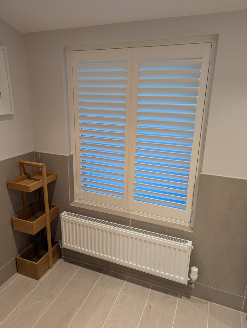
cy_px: 164
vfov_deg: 71.5
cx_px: 124
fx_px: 228
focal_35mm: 24
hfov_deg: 56.9
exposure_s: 1/40.3
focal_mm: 6.81
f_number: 1.85
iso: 109
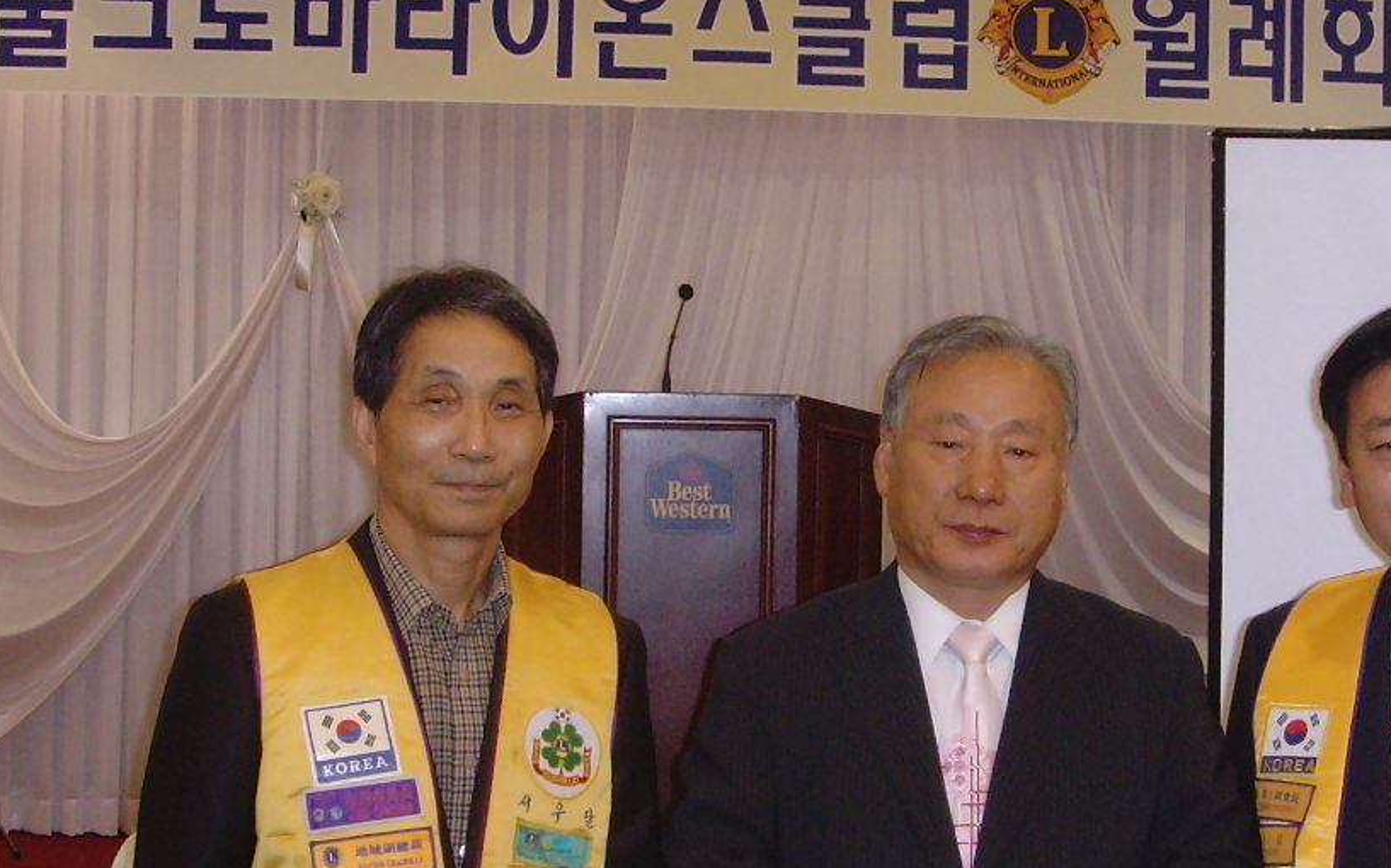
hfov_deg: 25.4
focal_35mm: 81
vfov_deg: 16.1
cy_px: 477
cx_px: 890
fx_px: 3070
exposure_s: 1/45
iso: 200
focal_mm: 6.6
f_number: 3.5
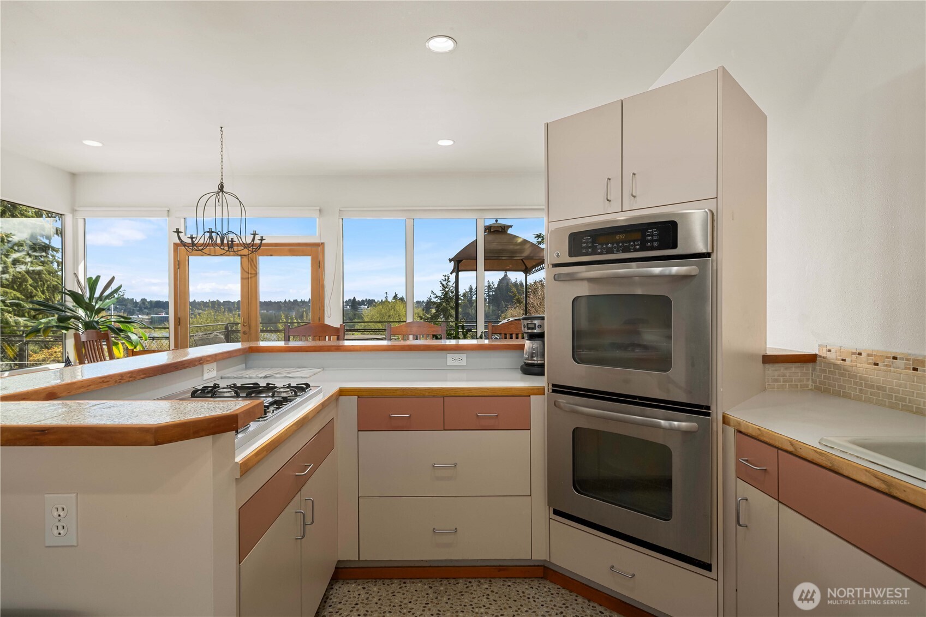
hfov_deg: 93.3
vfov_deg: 70.4
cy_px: 308
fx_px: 437
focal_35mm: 17
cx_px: 463
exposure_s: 1/30
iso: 160
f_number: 6.7
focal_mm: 17
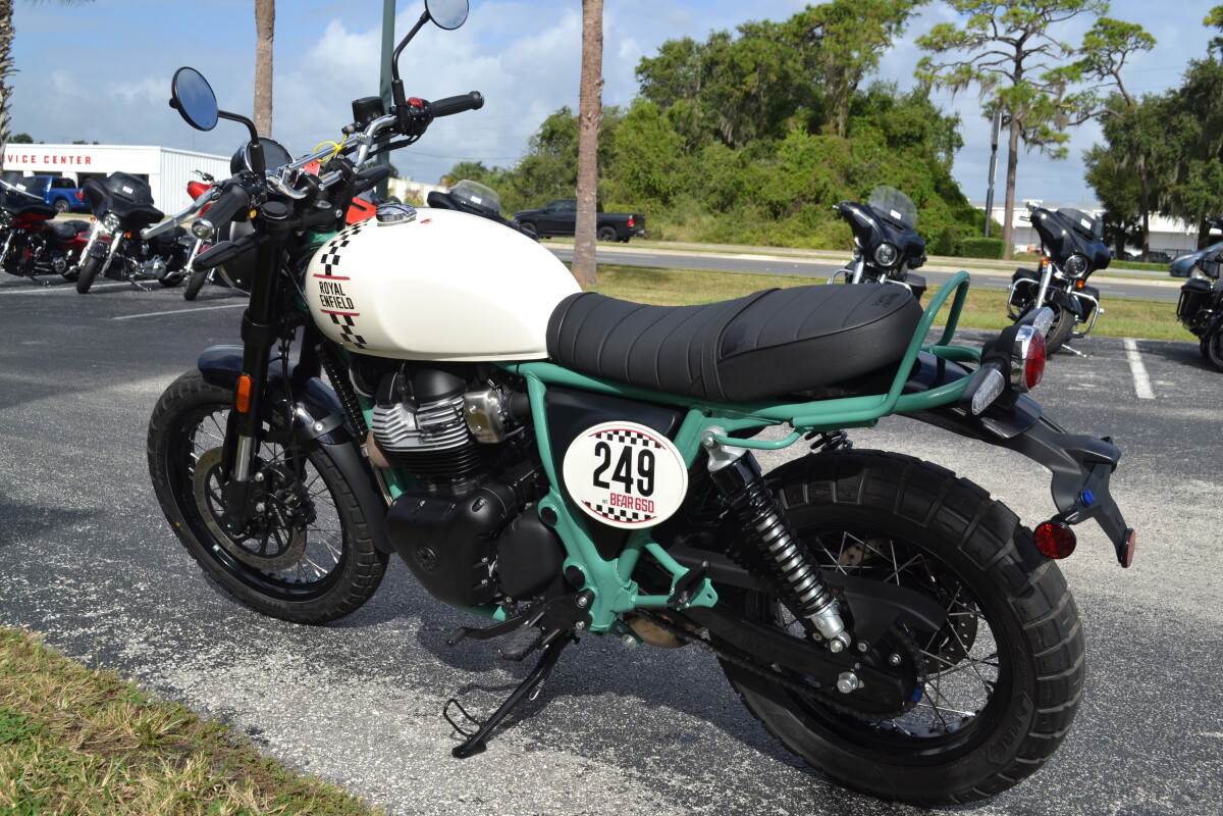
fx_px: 1223
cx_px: 612
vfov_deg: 36.9
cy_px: 408
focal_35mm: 36
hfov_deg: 53.1
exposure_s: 1/250
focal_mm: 24
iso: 100
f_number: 8
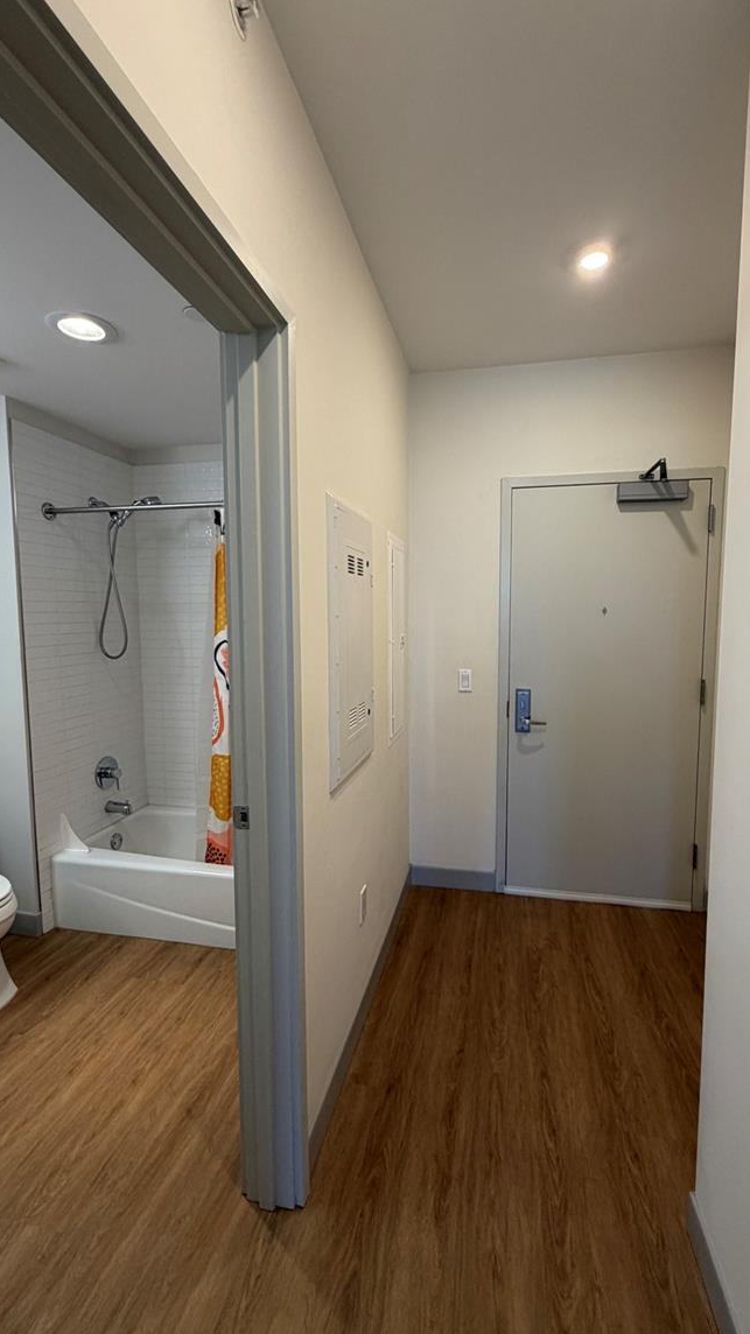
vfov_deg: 99.4
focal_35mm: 16
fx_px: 566
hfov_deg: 67.0
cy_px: 665
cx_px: 392
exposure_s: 1/60
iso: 160
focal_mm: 2.22
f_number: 2.2
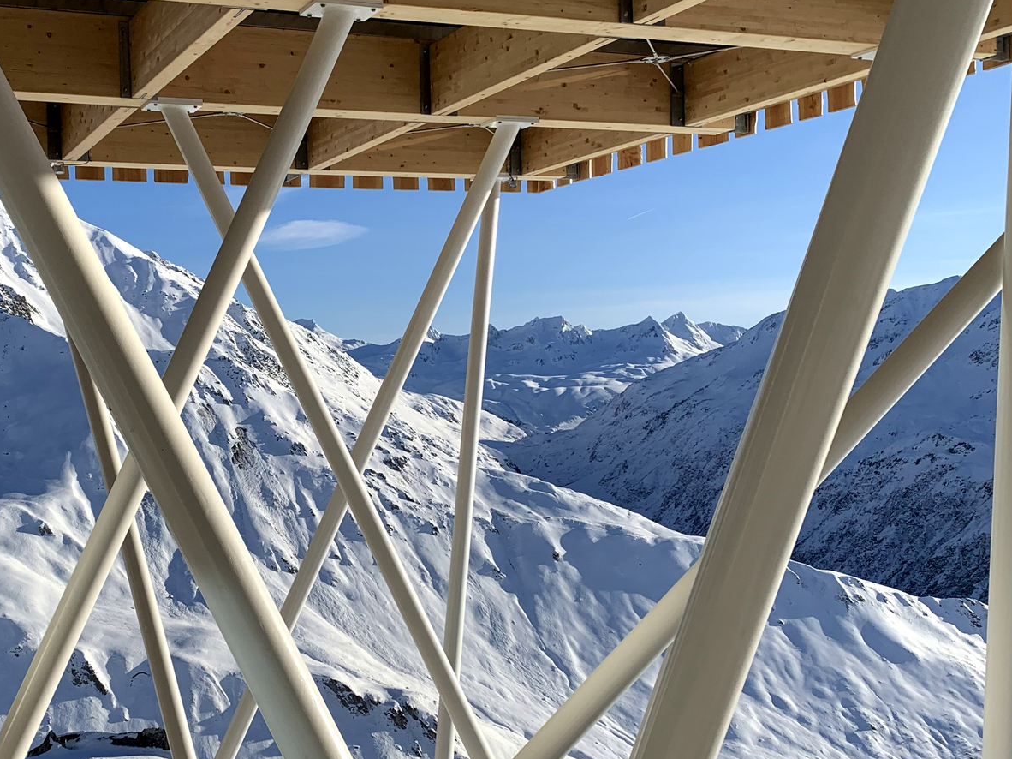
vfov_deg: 32.8
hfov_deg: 42.1
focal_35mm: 44
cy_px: 433
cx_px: 305
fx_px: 1286
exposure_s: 1/3289
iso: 25
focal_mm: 4.25
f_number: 1.8
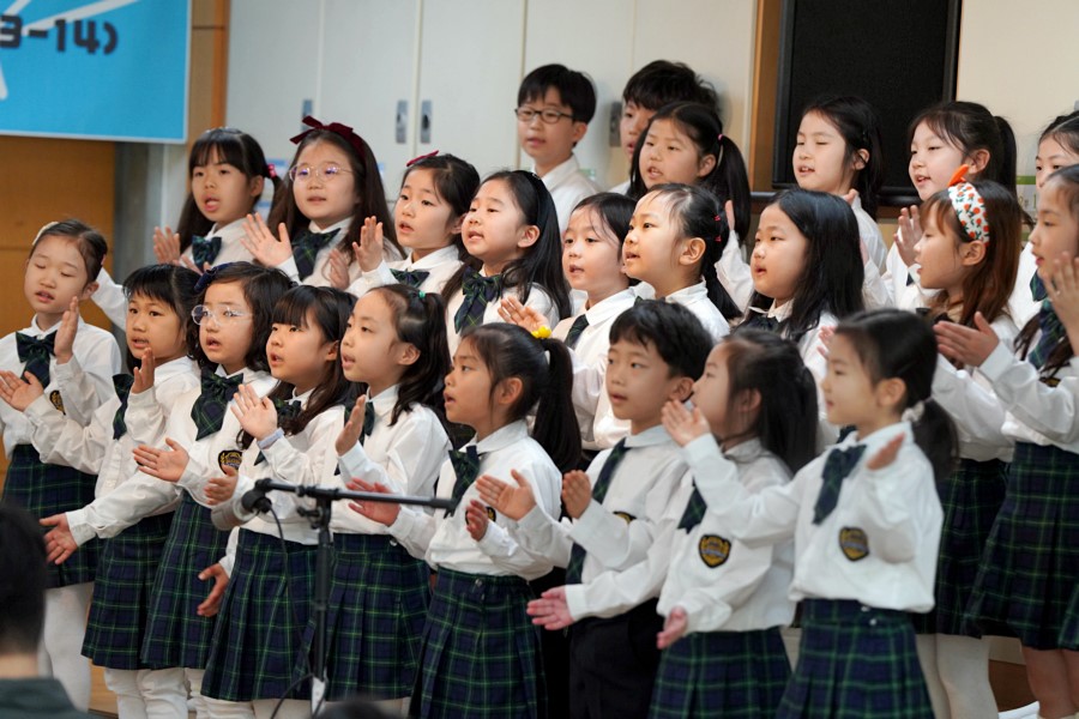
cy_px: 360
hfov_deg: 11.1
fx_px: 5544
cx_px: 540
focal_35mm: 185
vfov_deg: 7.4
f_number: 4
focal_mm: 185
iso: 1250
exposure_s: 1/200
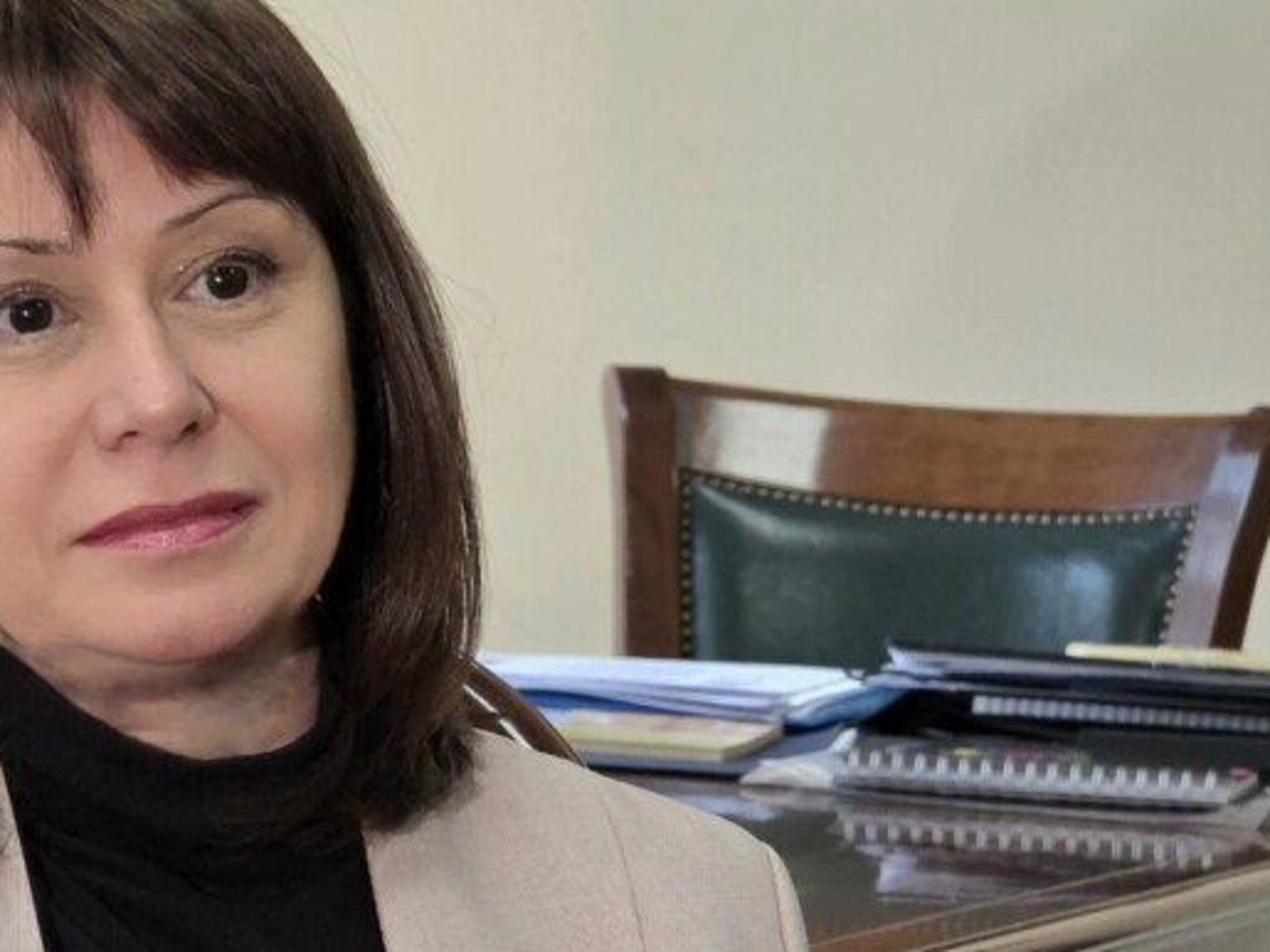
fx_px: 9830
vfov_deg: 5.5
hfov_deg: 7.4
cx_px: 62
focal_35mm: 268
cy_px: 439
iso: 320
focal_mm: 18.6
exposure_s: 1/101
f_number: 3.4
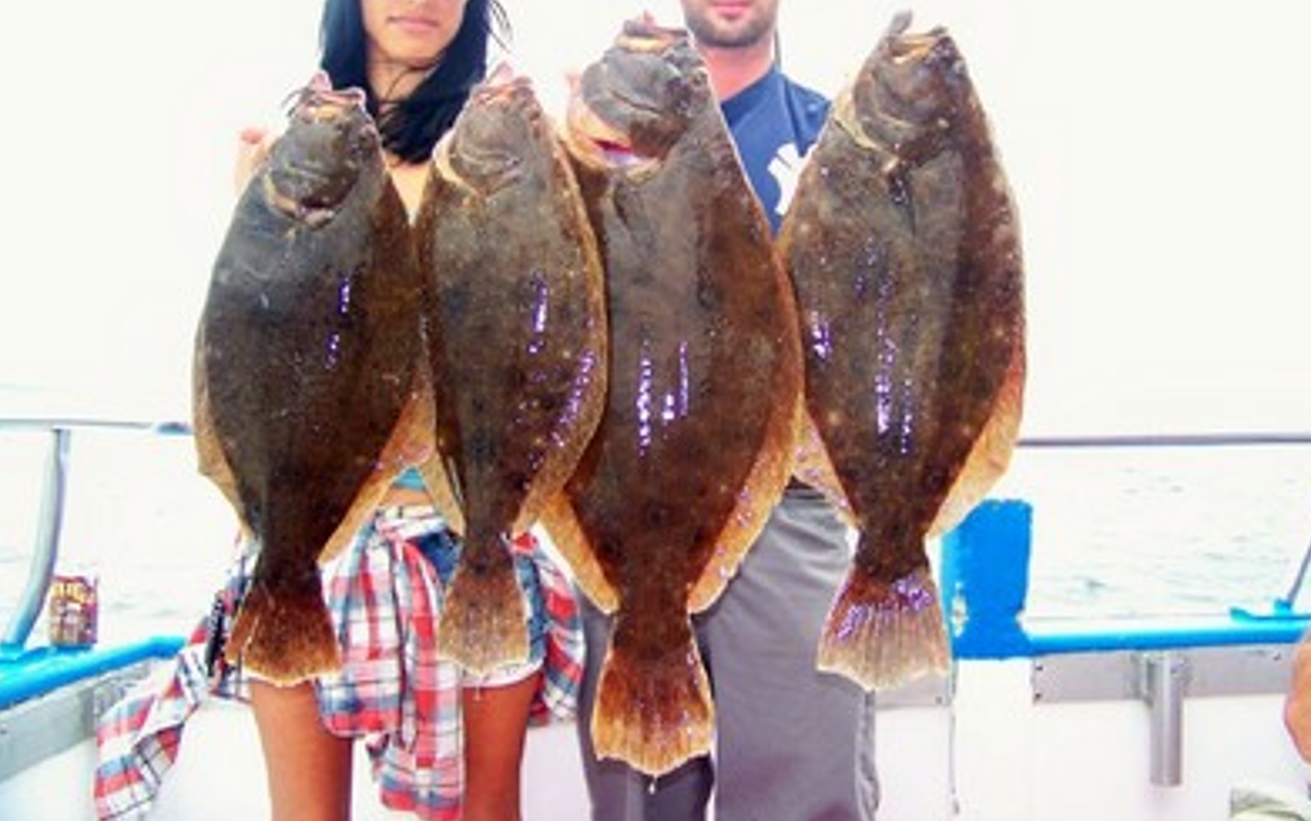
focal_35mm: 39
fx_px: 1394
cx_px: 661
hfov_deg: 50.4
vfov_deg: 32.7
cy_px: 335
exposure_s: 1/125
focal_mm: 5.85
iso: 64
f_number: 2.8
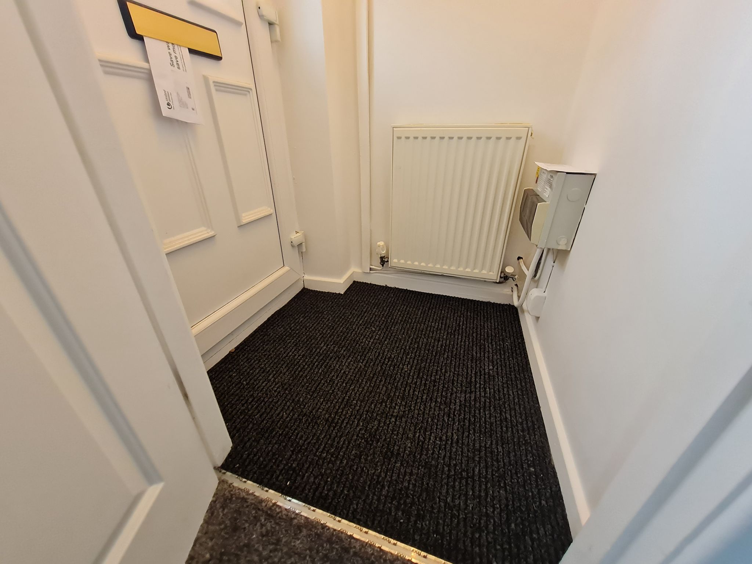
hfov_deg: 106.2
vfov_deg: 89.9
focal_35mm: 13
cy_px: 282
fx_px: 282
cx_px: 376
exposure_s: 1/50
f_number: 2.2
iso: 320
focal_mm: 1.74
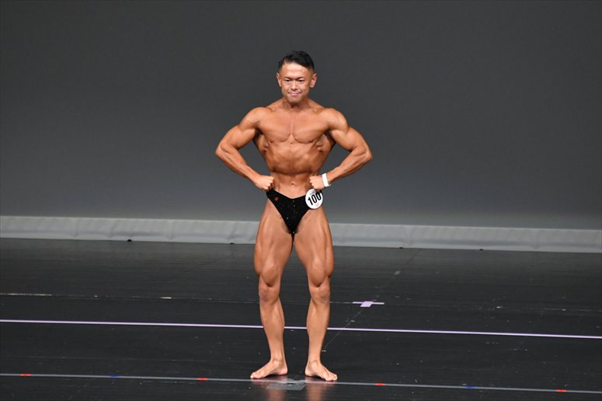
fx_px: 6268
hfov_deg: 5.5
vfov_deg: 3.7
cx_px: 301
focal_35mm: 375
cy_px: 200
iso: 4000
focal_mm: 250
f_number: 5.6
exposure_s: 1/400
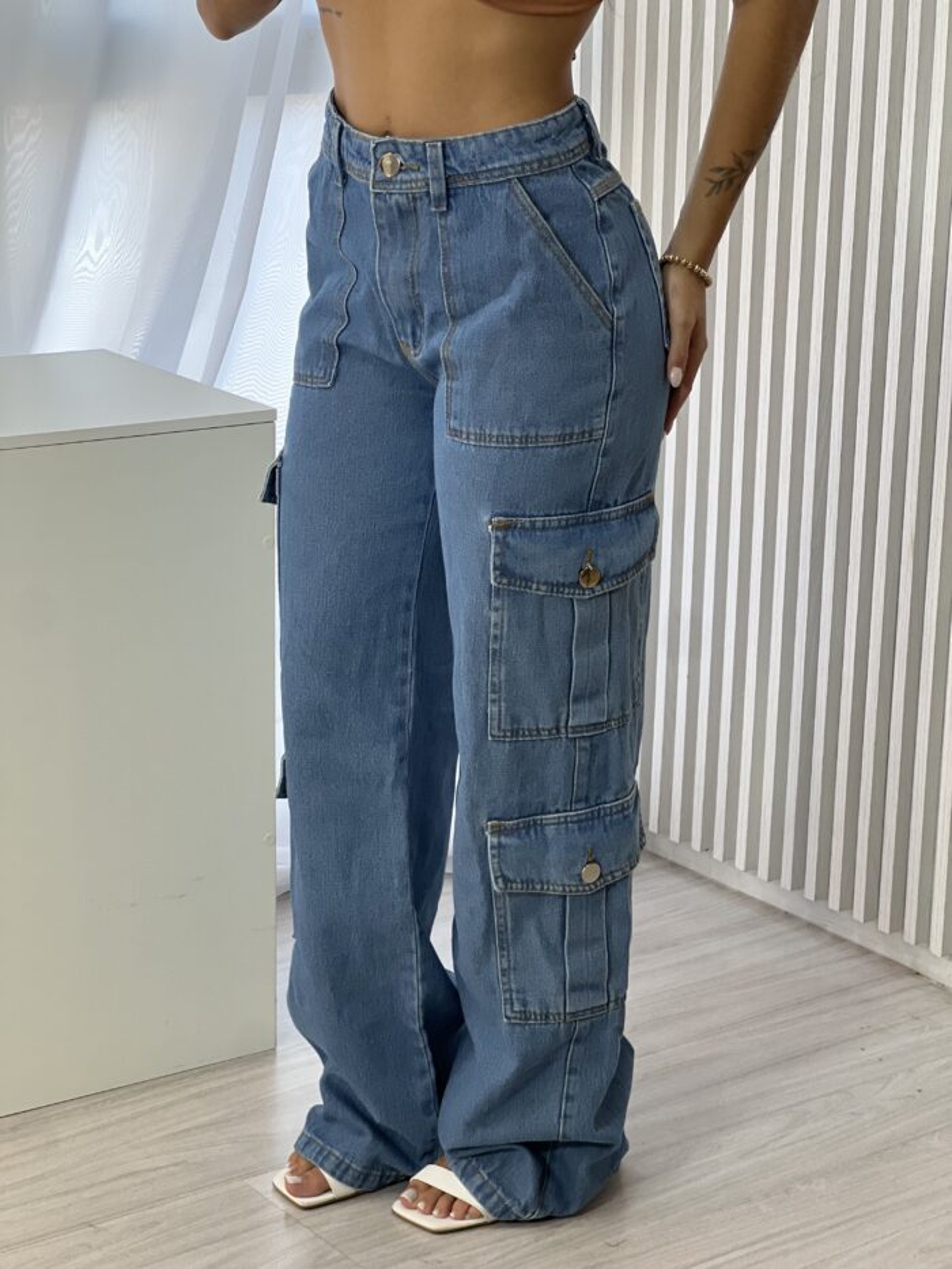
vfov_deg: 25.3
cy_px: 634
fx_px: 2823
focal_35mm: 77
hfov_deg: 19.1
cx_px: 476
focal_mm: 9
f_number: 2.8
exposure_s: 1/120
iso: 125
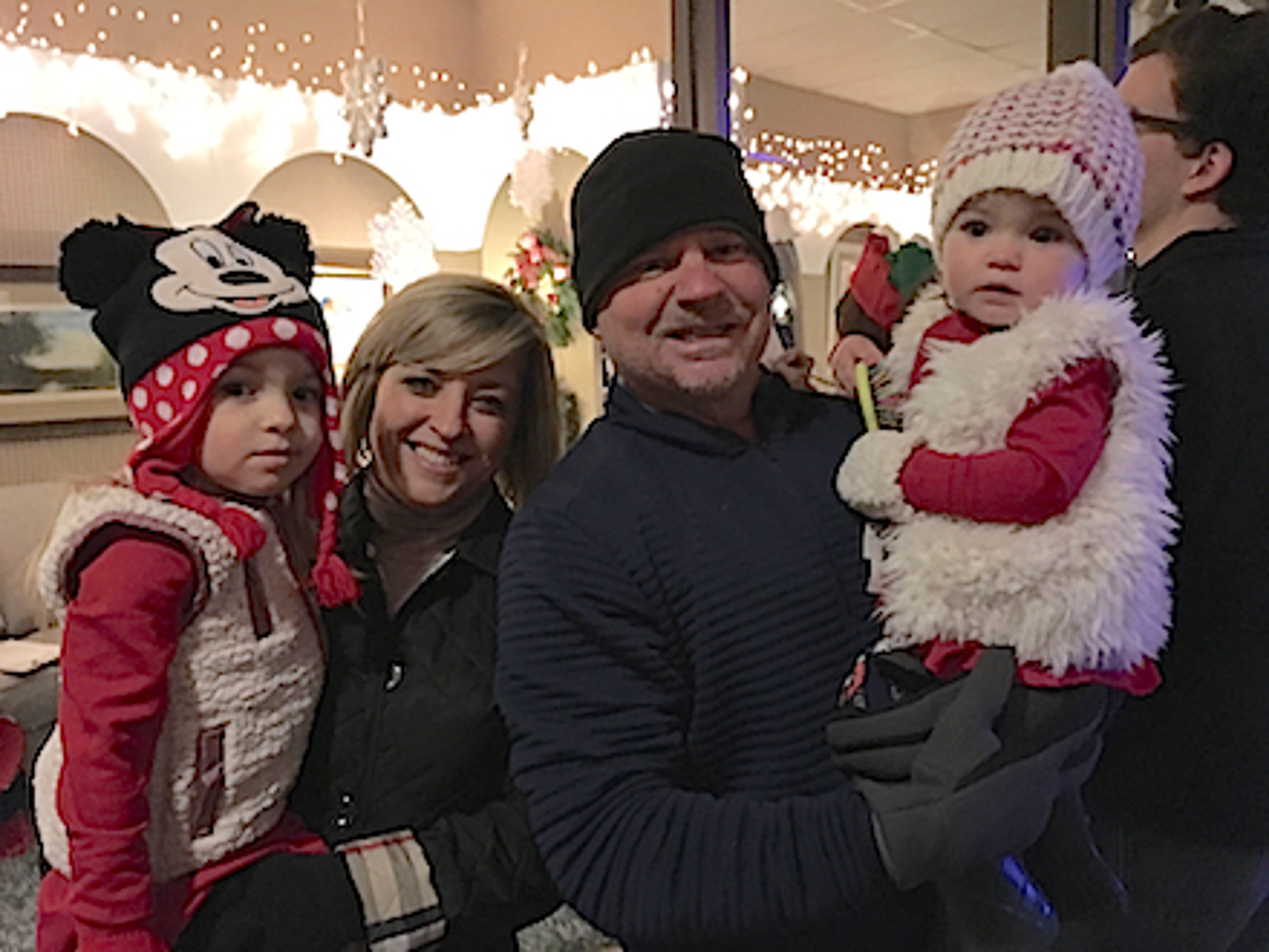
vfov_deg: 48.2
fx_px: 1063
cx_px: 634
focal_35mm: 29
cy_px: 476
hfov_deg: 61.7
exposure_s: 1/15
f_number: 2.2
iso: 800
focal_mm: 4.15
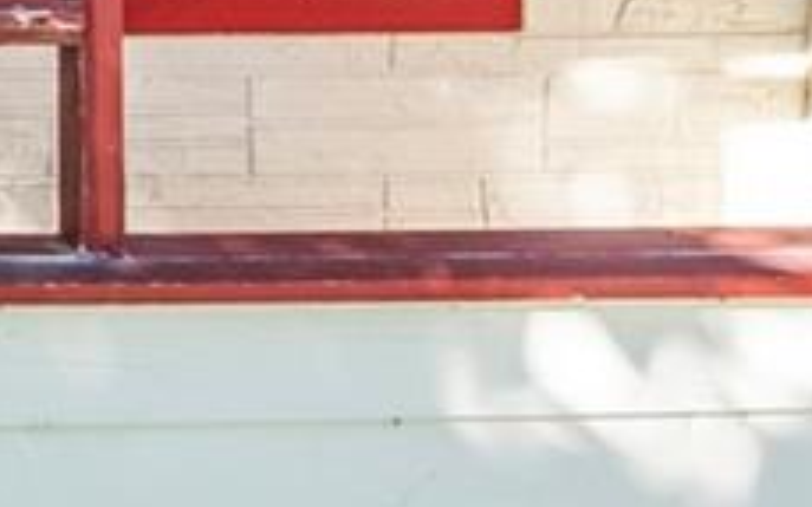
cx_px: -528
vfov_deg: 10.5
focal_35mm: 118
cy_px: -376
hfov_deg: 15.8
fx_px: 2601
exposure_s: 1/13
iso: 125
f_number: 8
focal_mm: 11
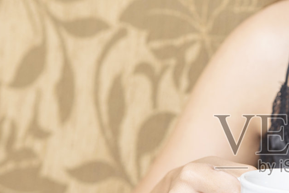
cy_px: 145
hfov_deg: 6.2
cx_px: 290
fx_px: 2642
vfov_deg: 4.2
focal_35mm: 329
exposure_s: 1/200
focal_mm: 130
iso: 100
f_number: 4
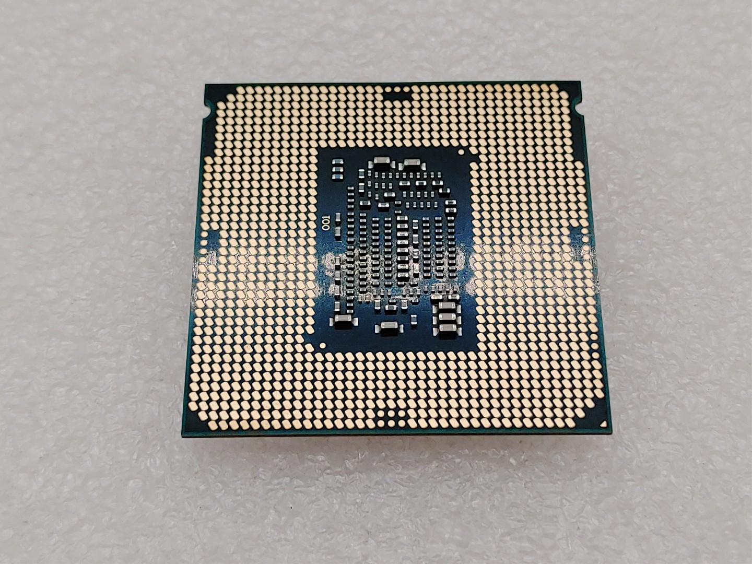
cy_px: 282
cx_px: 376
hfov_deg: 33.8
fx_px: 1238
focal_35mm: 57
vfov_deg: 25.7
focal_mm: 4.36
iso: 50
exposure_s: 1/246
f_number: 1.8
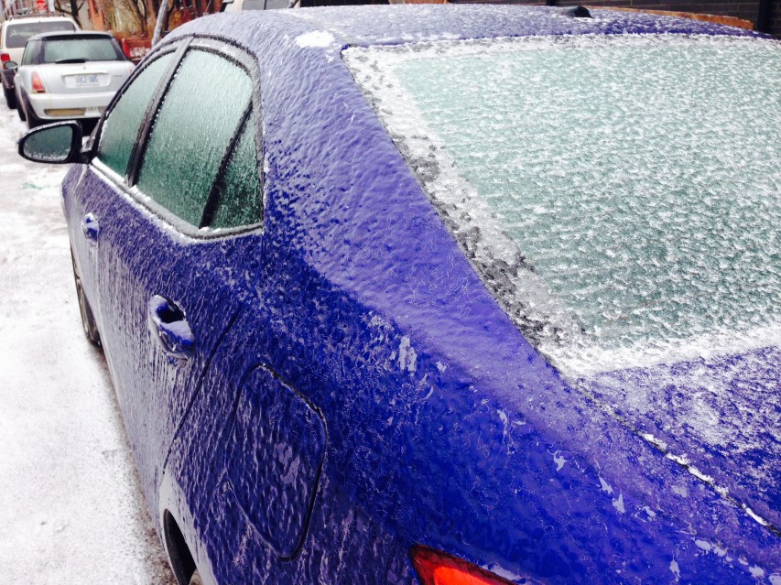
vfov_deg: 42.9
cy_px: 292
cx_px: 390
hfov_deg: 55.4
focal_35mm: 33
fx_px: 744
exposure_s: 1/217
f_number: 2.4
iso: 50
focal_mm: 4.12
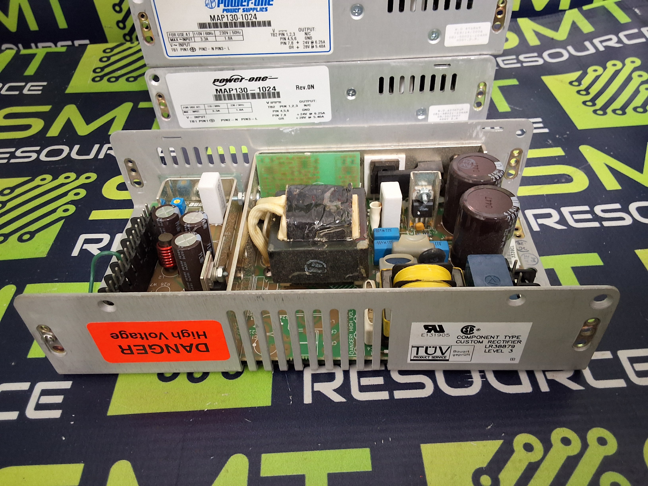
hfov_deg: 63.4
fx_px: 524
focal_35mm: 28
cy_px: 243
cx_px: 324
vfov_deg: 49.7
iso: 250
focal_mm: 2.91
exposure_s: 1/24
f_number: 1.9
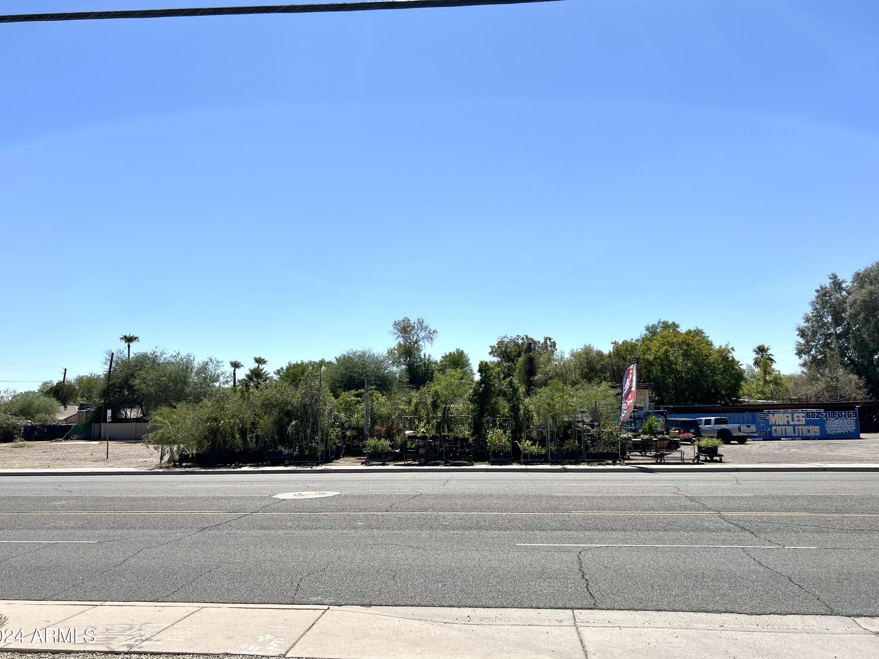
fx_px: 686
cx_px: 438
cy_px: 325
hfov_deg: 65.3
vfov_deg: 51.4
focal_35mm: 27
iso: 50
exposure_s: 1/6993
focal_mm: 5.7
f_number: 1.5
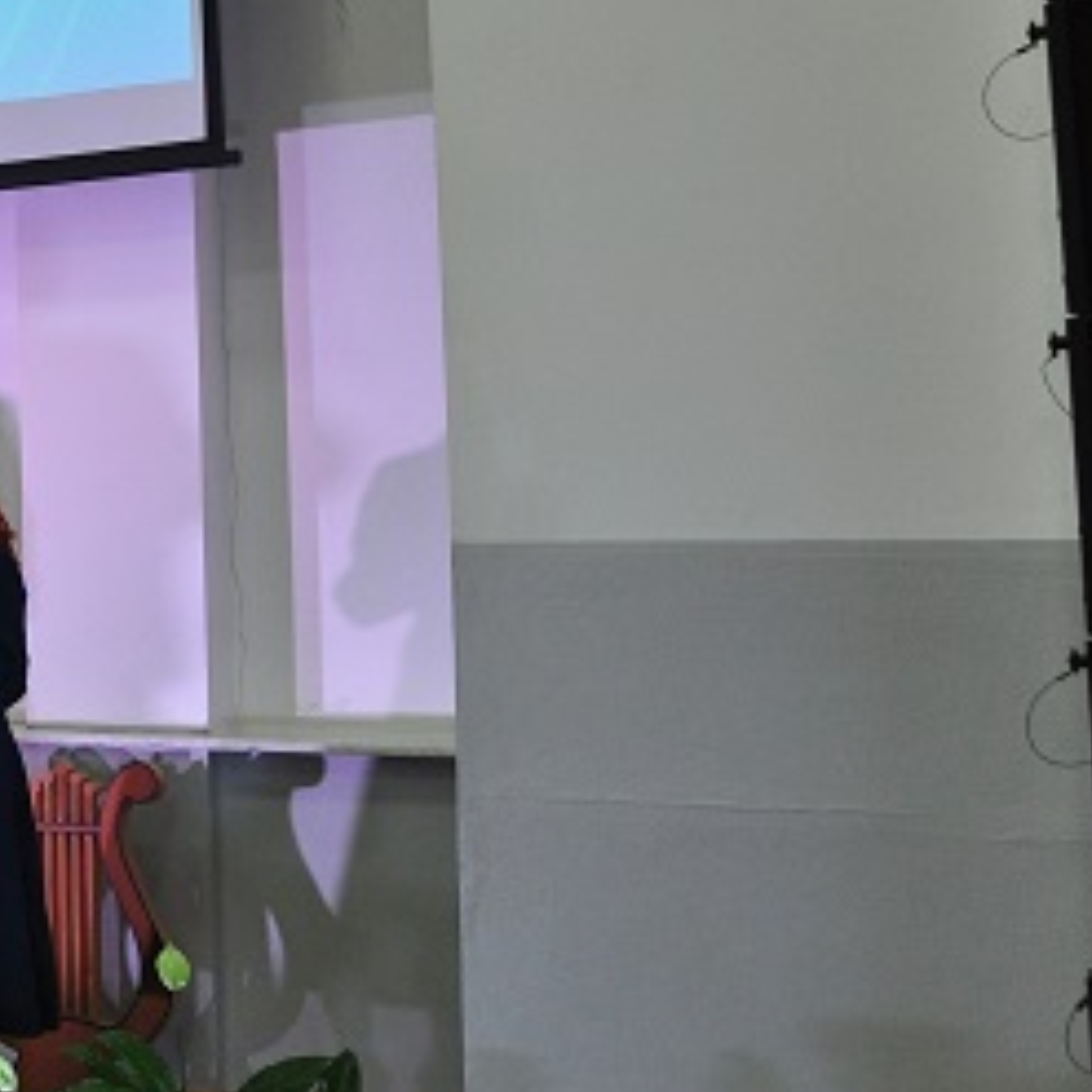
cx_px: -385
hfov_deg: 23.1
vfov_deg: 26.2
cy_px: 279
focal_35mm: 65
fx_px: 2320
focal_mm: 18
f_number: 5.6
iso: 800
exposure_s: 1/100
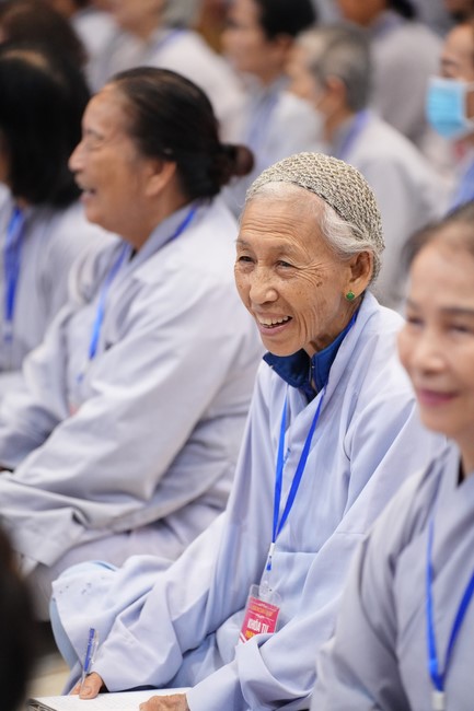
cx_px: 237
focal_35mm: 139
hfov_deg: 9.9
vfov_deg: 14.8
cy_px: 356
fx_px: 2746
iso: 6400
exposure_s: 1/320
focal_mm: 139
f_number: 2.8
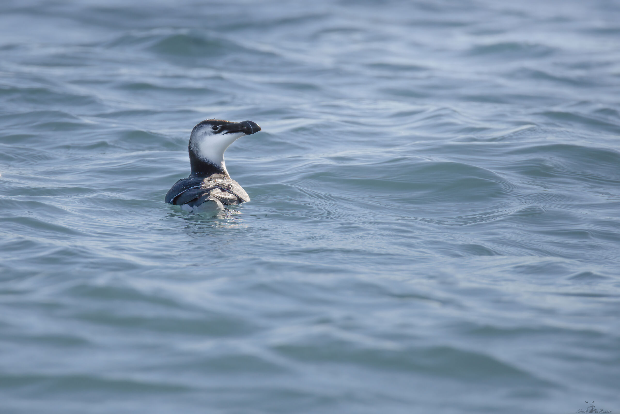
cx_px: 310
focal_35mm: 600
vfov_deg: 2.3
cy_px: 207
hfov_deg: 3.4
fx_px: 10337
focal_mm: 600
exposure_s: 1/2000
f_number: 7.1
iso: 320
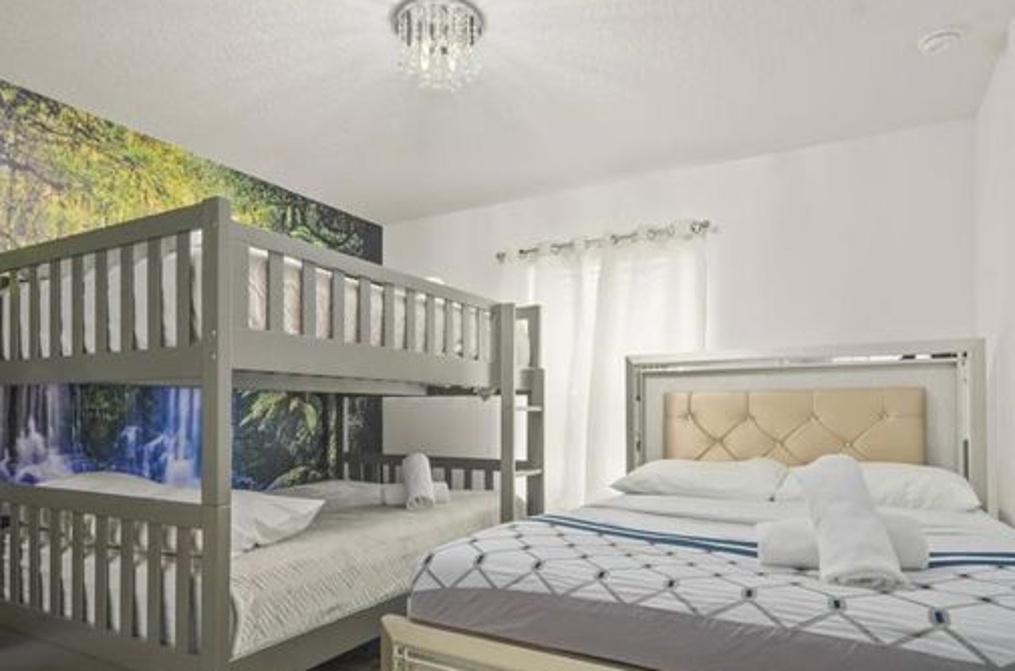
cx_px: 484
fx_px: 590
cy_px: 413
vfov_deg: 58.5
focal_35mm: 21
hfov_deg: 81.3
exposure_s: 1/1.25
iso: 200
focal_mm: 10
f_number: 8
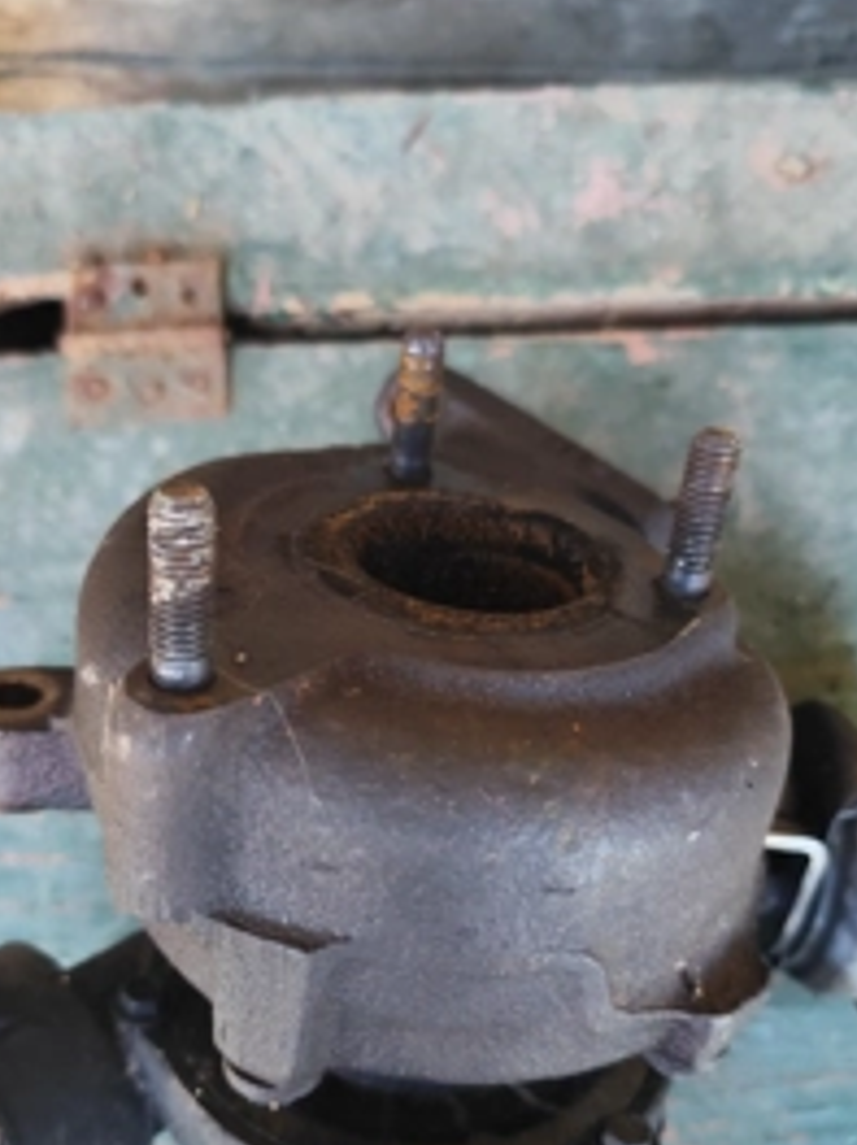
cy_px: 749
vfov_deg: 51.8
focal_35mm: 35
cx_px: 409
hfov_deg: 40.7
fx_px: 1156
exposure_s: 1/50
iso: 200
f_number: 1.65
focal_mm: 6.14
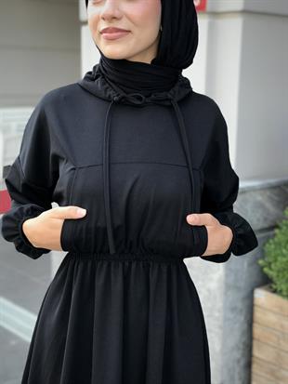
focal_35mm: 57
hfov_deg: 25.7
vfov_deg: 33.8
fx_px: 632
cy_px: 192
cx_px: 144
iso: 32
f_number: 2.8
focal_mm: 6.6
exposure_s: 1/60
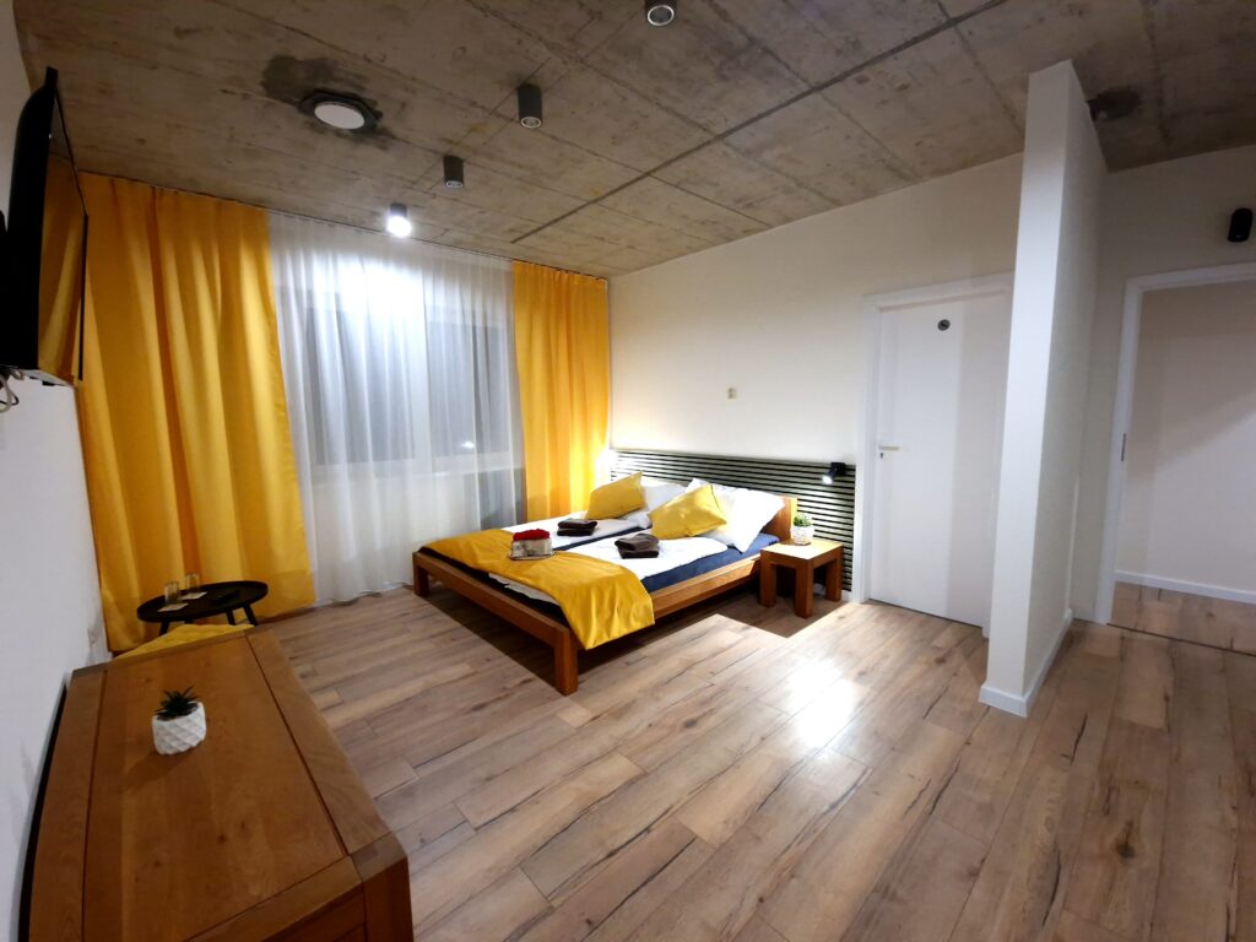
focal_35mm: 13
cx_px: 628
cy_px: 471
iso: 320
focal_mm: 2.2
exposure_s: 1/17
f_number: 2.2
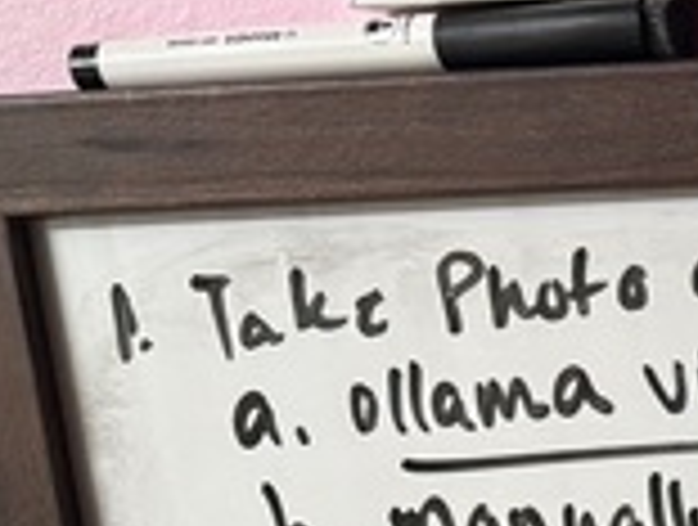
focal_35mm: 118
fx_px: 2385
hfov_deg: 13.4
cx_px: 1549
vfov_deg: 11.8
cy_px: 910
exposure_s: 1/60
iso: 200
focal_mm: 6.76
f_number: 1.78
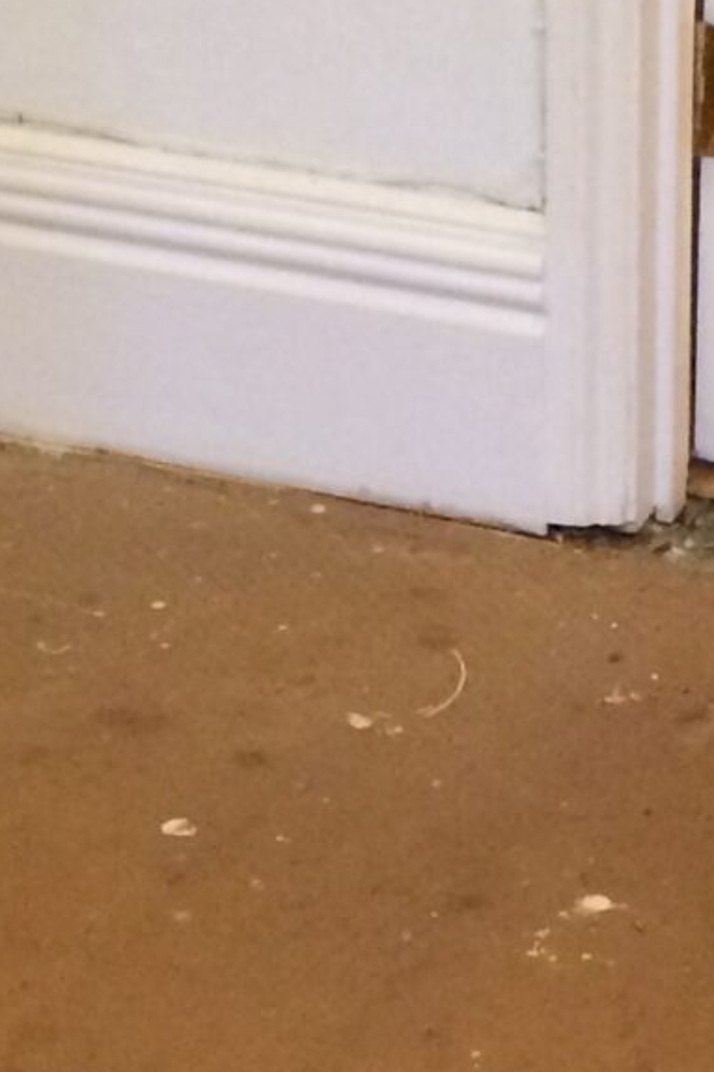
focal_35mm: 139
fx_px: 4137
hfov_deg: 9.9
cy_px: 843
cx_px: 350
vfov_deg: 14.7
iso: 320
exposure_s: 1/24
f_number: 2.2
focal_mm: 4.12
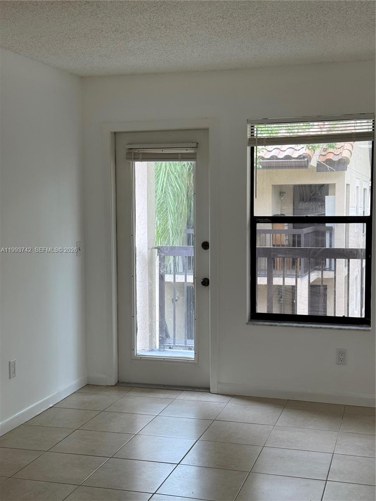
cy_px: 250
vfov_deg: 39.7
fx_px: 695
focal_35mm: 48
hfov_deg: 30.3
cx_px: 188
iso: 80
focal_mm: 6.76
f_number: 1.78
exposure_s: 1/120
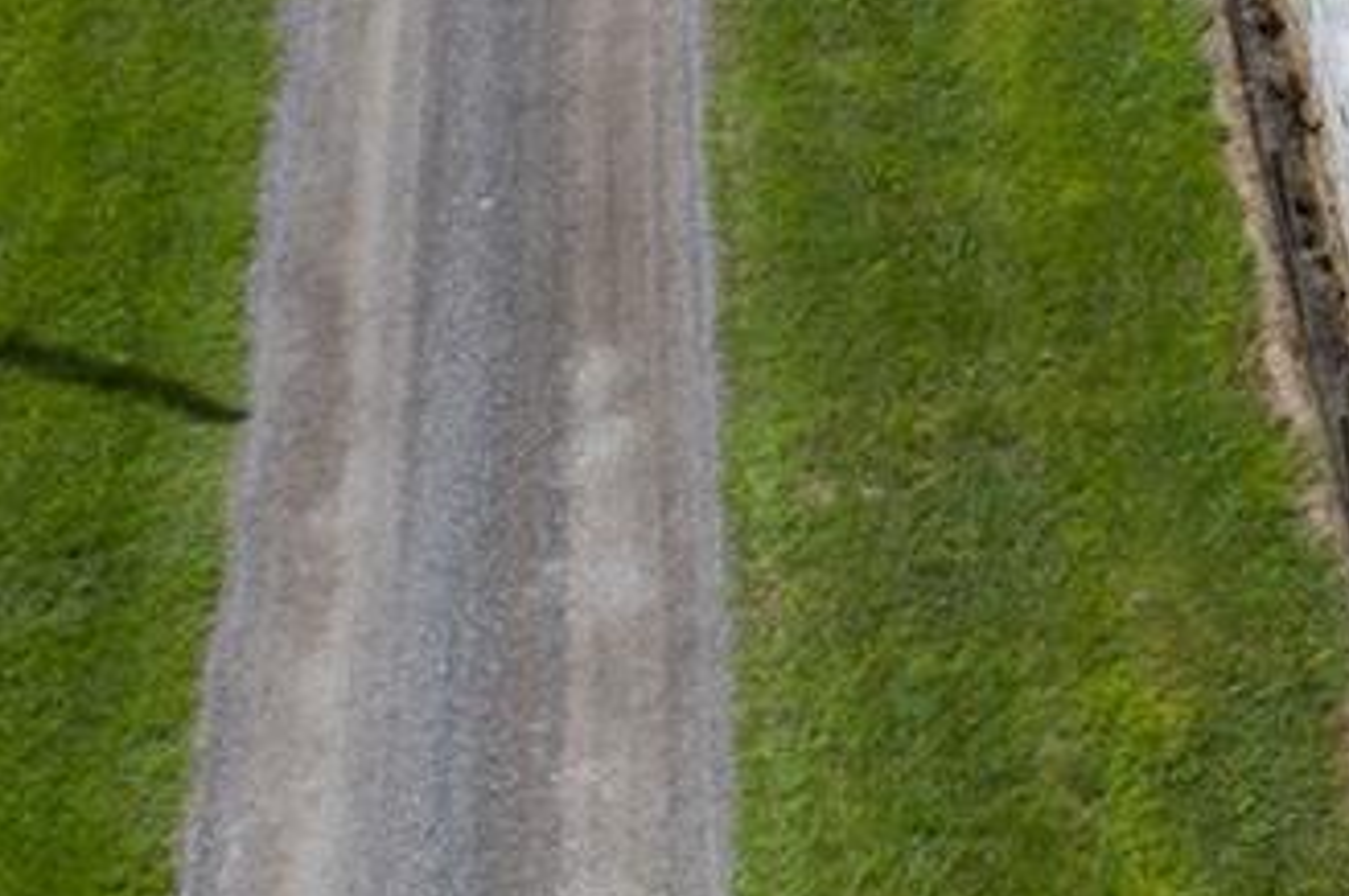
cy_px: -1038
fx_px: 4380
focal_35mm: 117
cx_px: 2953
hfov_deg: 13.9
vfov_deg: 10.5
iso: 100
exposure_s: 1/200
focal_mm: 8.8
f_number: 4.5
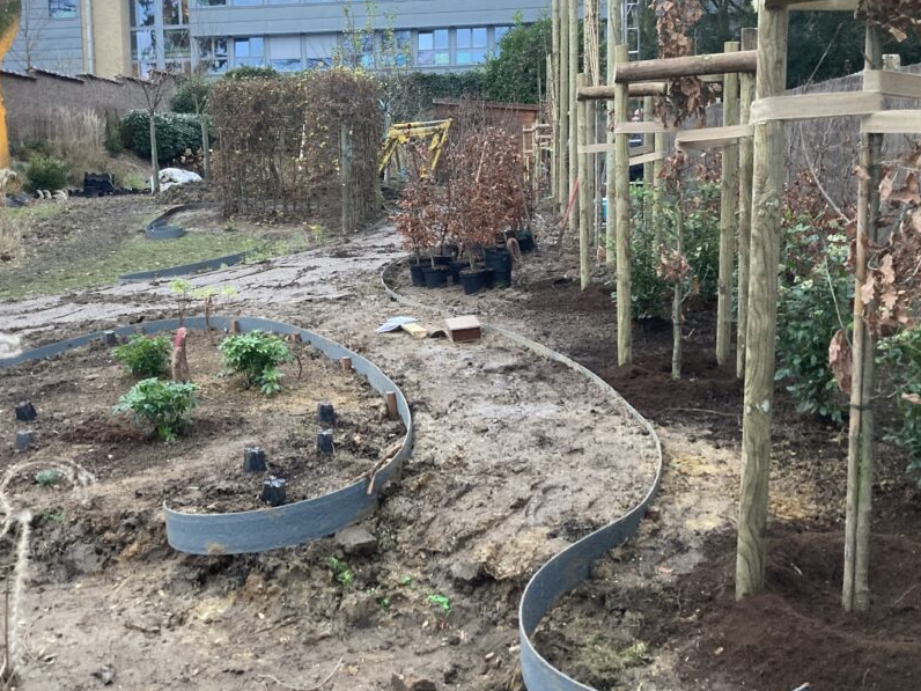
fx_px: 958
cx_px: 393
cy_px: 256
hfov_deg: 51.2
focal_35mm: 36
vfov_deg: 39.4
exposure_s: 1/60
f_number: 1.8
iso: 320
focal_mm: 3.99
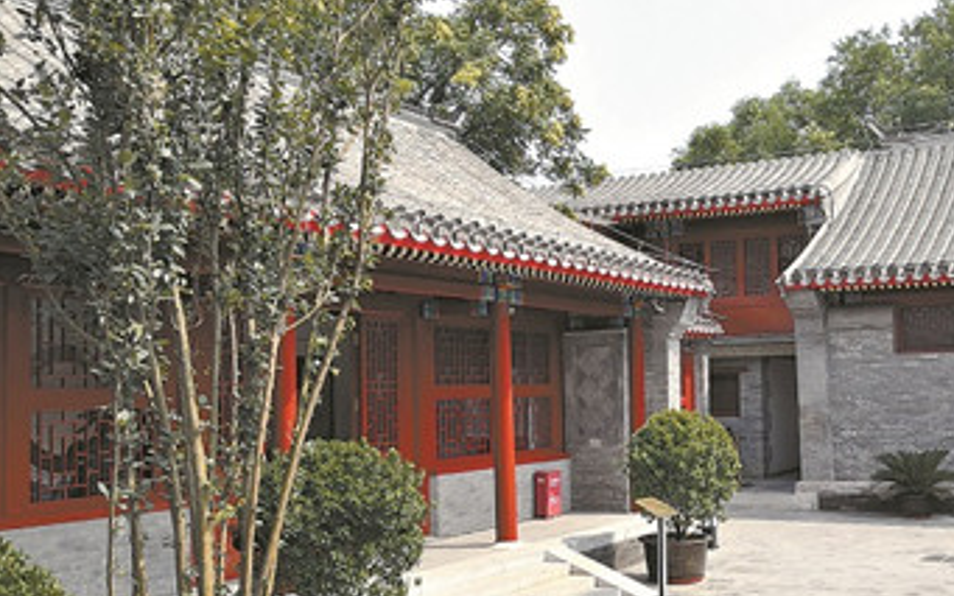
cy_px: 340
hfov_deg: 46.5
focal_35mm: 42
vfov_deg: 30.5
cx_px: 629
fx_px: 1092
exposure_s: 1/2817
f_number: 1.6
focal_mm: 3.95
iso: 50
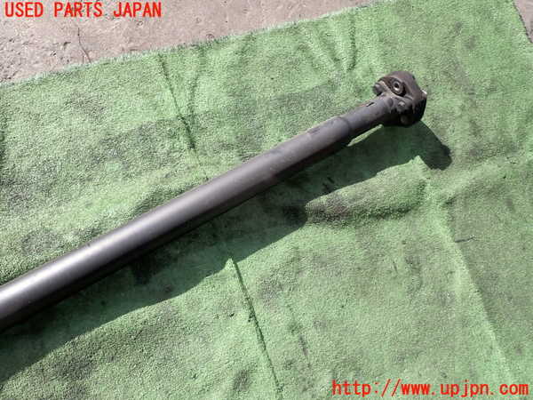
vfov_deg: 54.9
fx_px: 385
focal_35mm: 25
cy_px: 200
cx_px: 266
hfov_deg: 69.4
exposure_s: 1/500
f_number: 2.8
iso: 100
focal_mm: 4.5
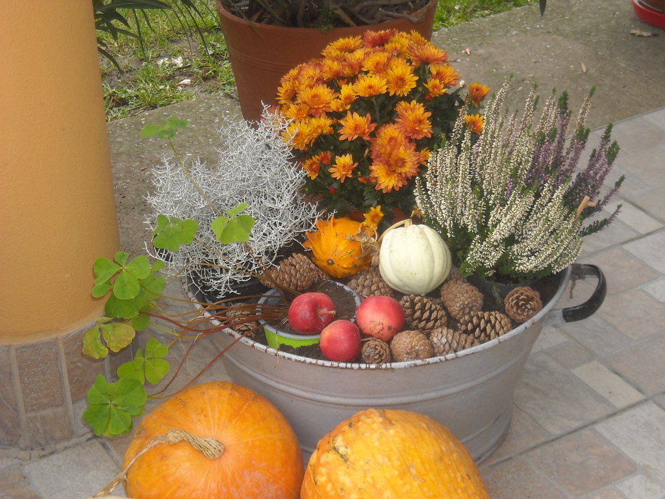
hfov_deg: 23.3
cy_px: 250
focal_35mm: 84
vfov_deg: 17.6
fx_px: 1614
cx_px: 332
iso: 100
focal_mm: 13.73
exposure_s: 1/125
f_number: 4.1
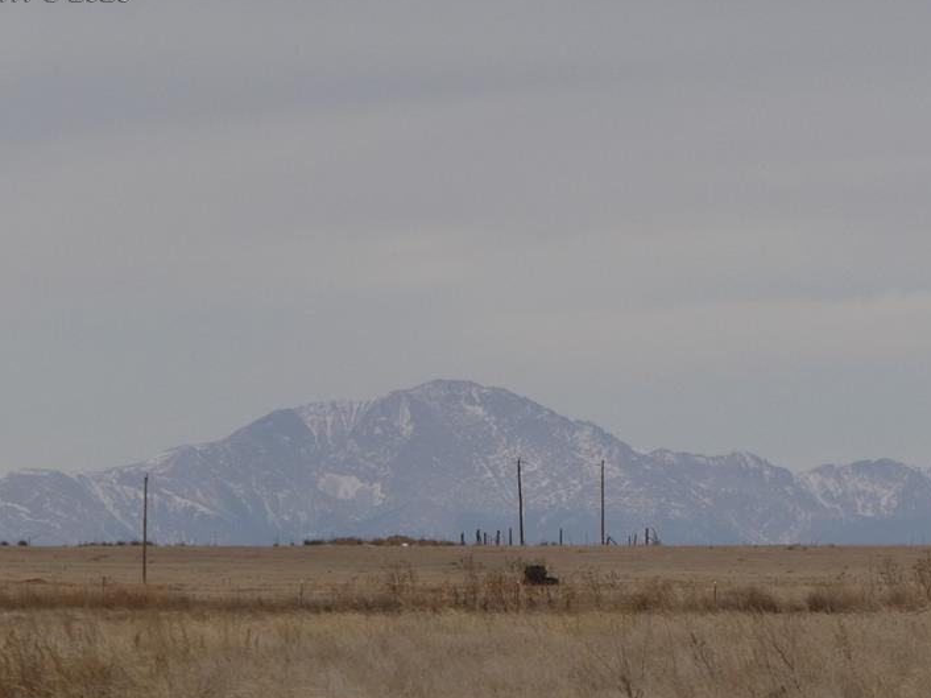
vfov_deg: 2.6
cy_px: 435
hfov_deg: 3.4
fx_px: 15594
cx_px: 547
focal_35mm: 580
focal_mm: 71.7
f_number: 6
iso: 80
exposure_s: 1/400
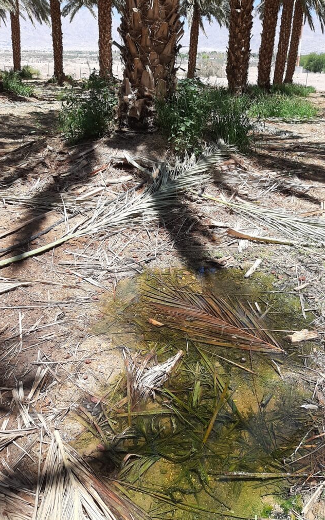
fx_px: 411
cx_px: 194
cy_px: 258
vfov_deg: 64.6
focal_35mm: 29
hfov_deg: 42.9
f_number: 1.7
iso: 40
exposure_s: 1/1605
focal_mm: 3.93
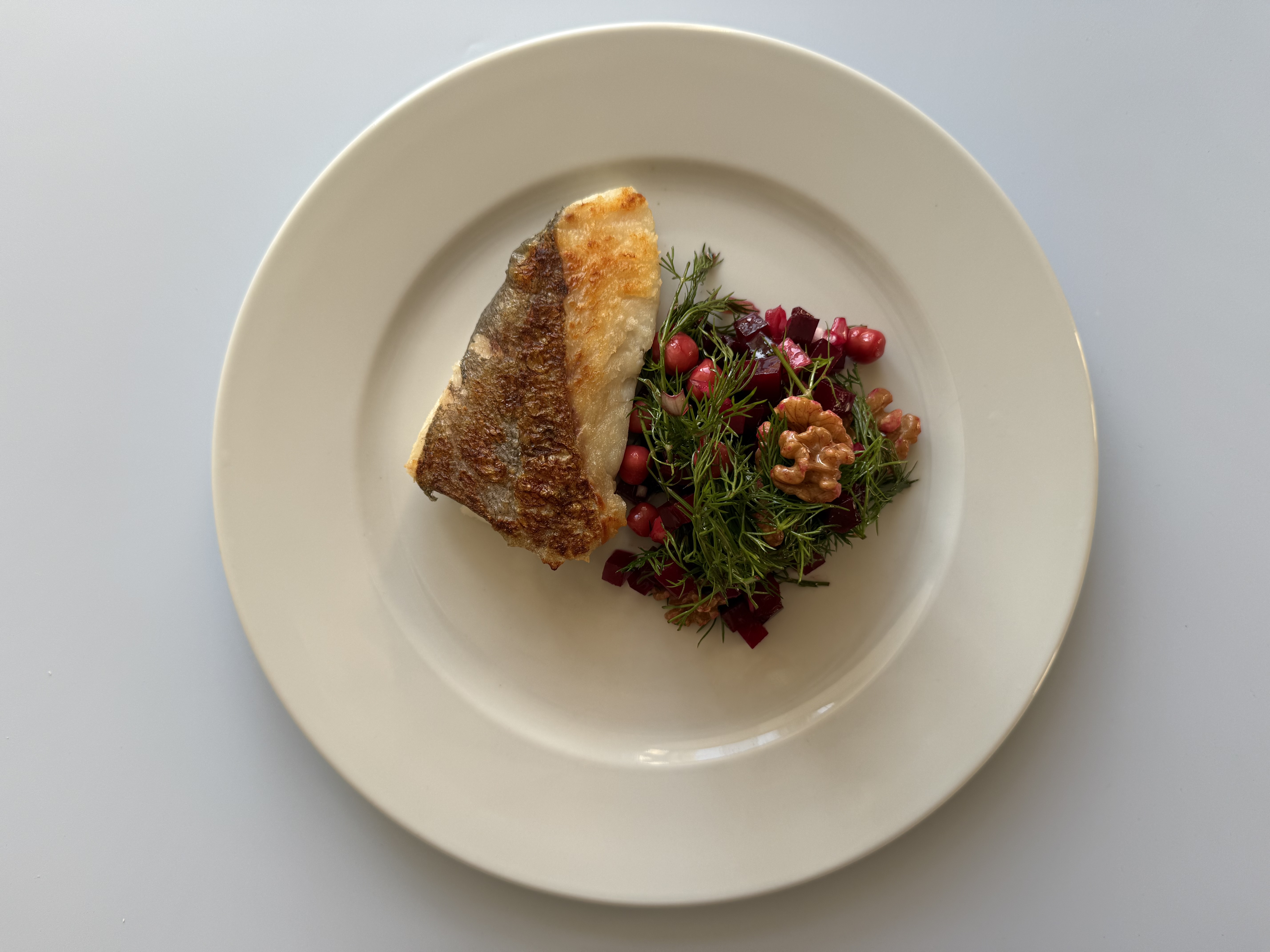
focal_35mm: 24
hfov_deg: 71.6
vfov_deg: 56.8
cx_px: 635
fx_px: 881
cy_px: 476
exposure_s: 1/196
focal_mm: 6.76
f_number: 1.78
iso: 64
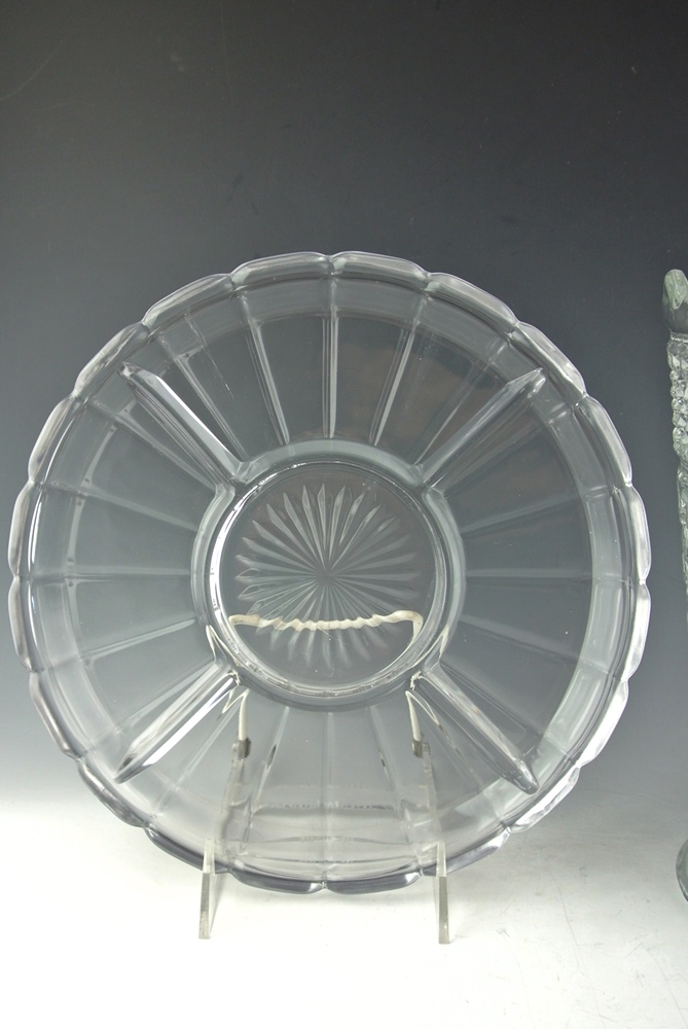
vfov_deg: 55.7
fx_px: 972
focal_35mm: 34
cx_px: 344
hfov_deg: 39.0
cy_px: 514
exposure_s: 1/100
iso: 400
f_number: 3.8
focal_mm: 12.7
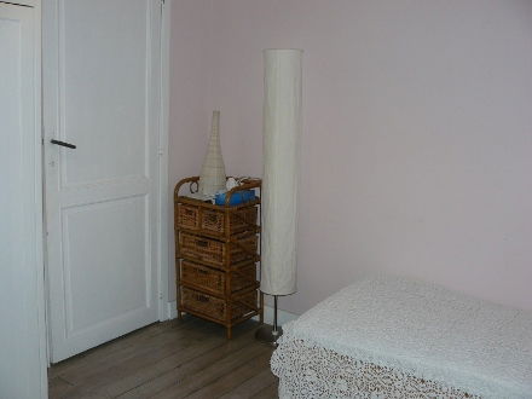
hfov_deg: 51.4
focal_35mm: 36
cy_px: 200
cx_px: 266
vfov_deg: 39.7
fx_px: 553
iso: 100
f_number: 2.8
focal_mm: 6
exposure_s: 1/30
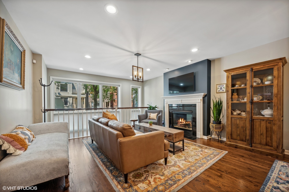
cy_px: 96
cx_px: 144
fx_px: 112
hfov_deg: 104.3
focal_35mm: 14
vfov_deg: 81.1
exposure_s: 1/4
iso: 100
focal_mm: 14
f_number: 9
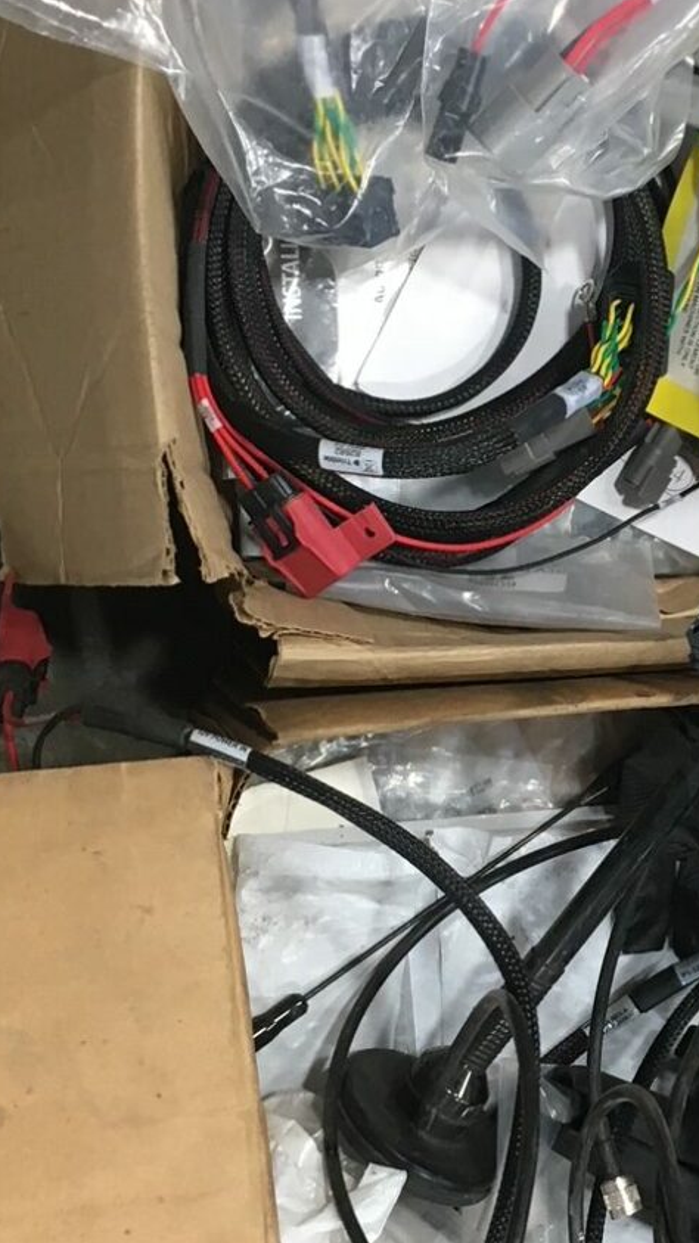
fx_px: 2472
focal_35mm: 75
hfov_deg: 15.6
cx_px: 785
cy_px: 666
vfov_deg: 28.2
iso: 100
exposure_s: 1/33
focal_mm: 4.15
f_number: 2.2
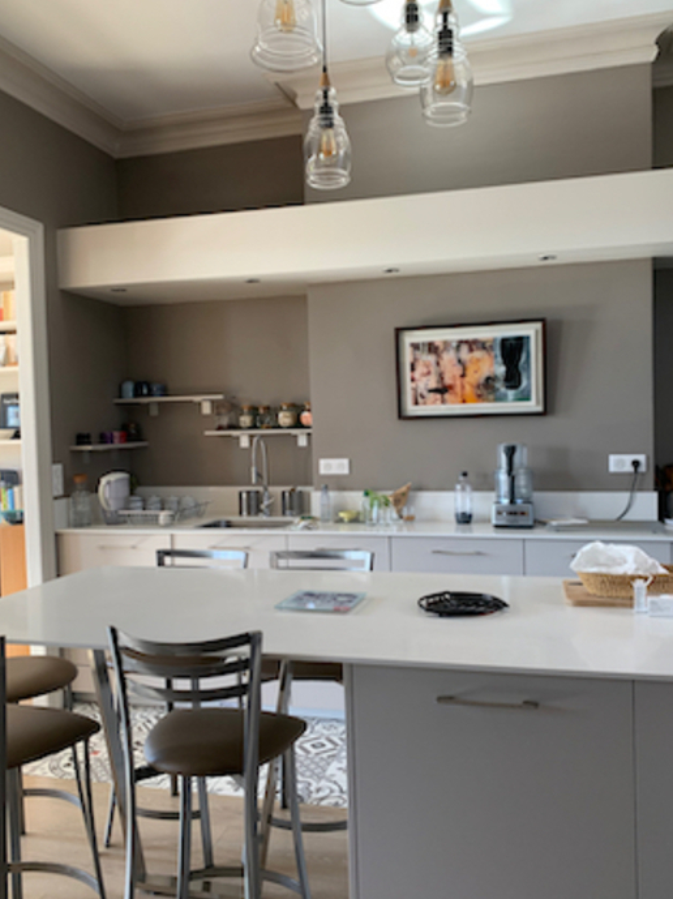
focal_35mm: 29
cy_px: 462
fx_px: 752
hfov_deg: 48.2
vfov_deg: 61.7
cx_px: 340
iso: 100
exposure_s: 1/86
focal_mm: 4.25
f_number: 1.8
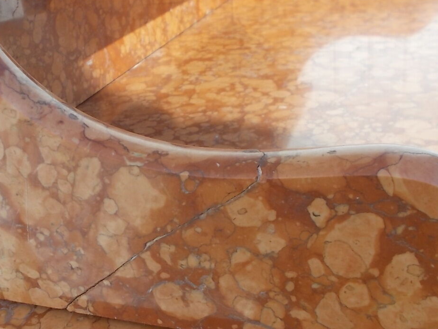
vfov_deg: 32.1
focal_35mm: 45
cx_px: 155
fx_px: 569
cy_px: 187
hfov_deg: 41.7
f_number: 3.2
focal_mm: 4.6
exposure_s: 1/400
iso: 80
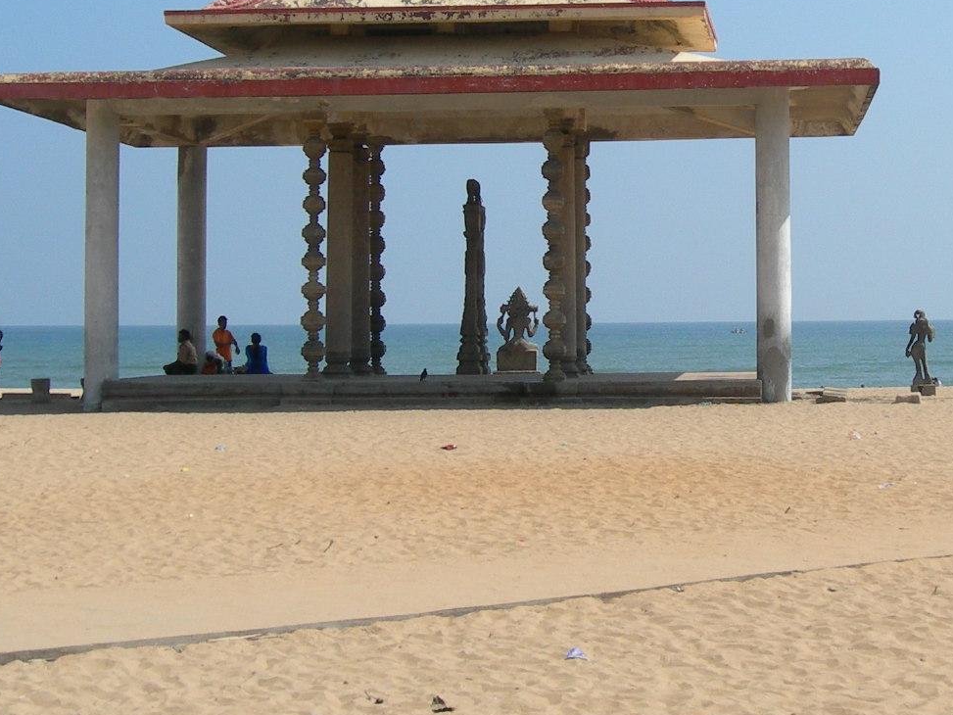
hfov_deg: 24.1
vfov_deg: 18.4
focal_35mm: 80
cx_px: 724
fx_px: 2203
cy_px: 220
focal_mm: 7.8
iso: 50
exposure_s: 1/568
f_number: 4.8
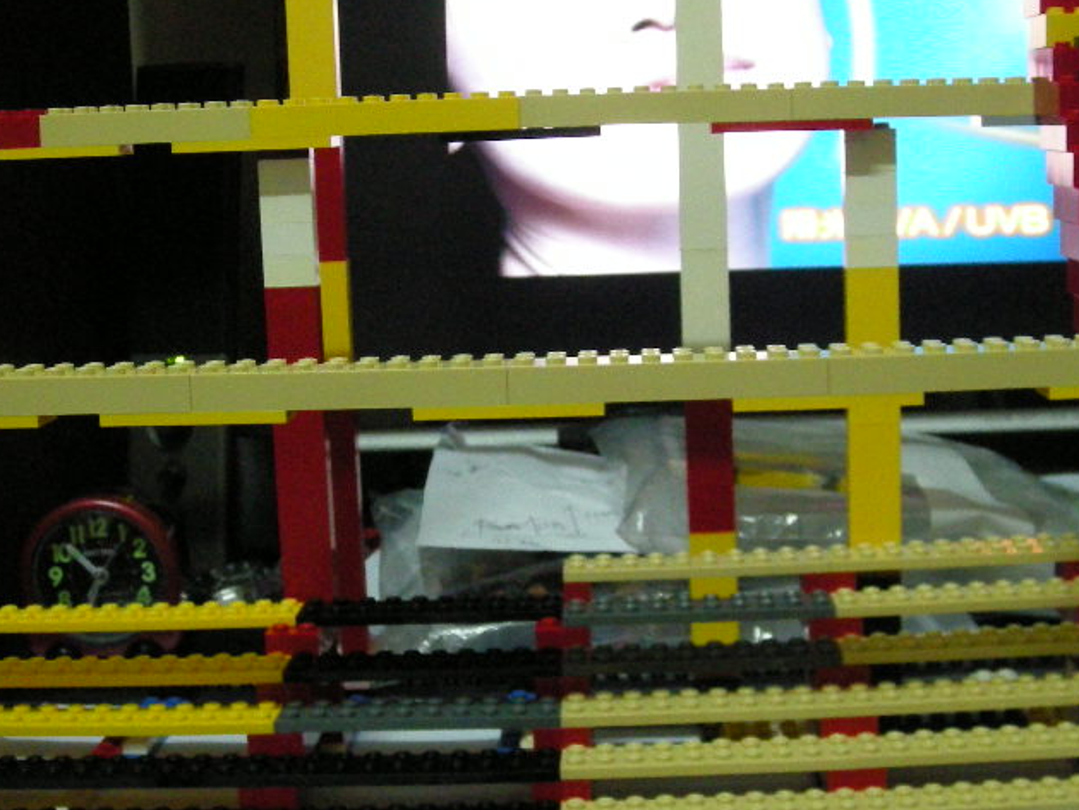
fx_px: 1777
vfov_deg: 25.7
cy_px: 415
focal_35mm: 57
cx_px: 607
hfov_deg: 33.7
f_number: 2.8
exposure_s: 1/22
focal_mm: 5.7
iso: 400
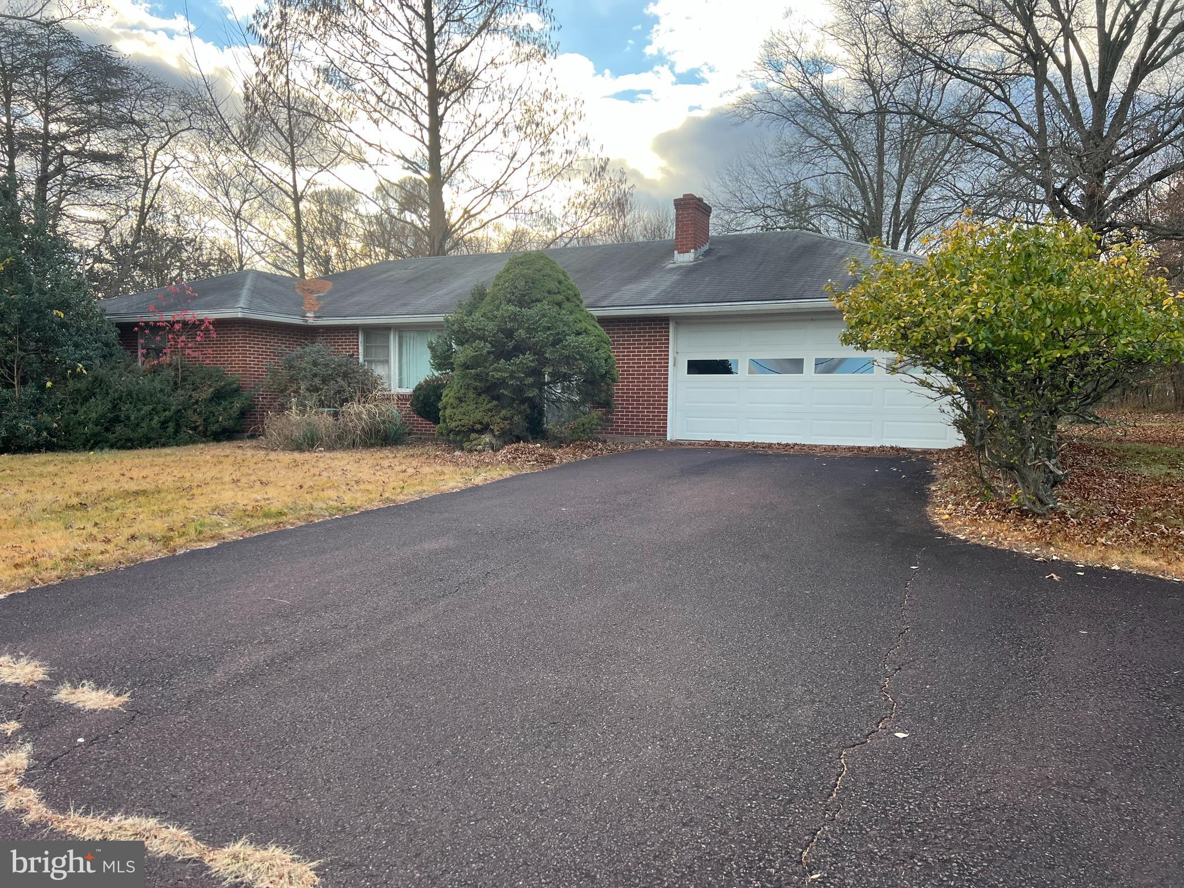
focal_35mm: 26
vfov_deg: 53.1
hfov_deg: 67.3
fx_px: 889
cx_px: 592
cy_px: 444
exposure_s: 1/521
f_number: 1.5
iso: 50
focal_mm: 5.7
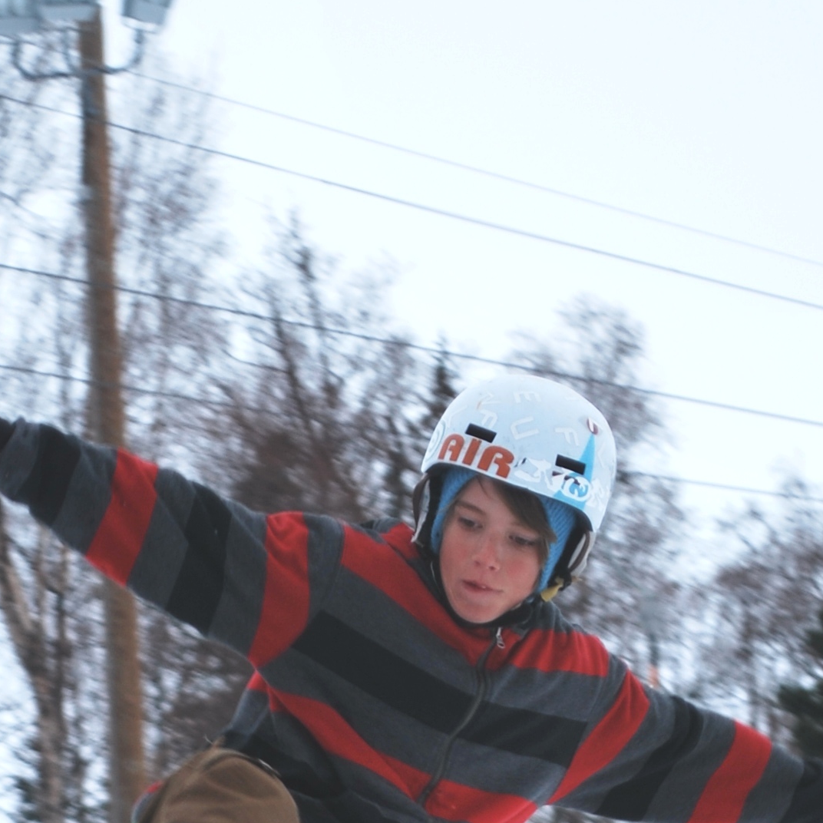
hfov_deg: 6.9
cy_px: 1065
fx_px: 6820
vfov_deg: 6.8
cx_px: 191
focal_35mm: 254
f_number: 6.3
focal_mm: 55
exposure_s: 1/160
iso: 100
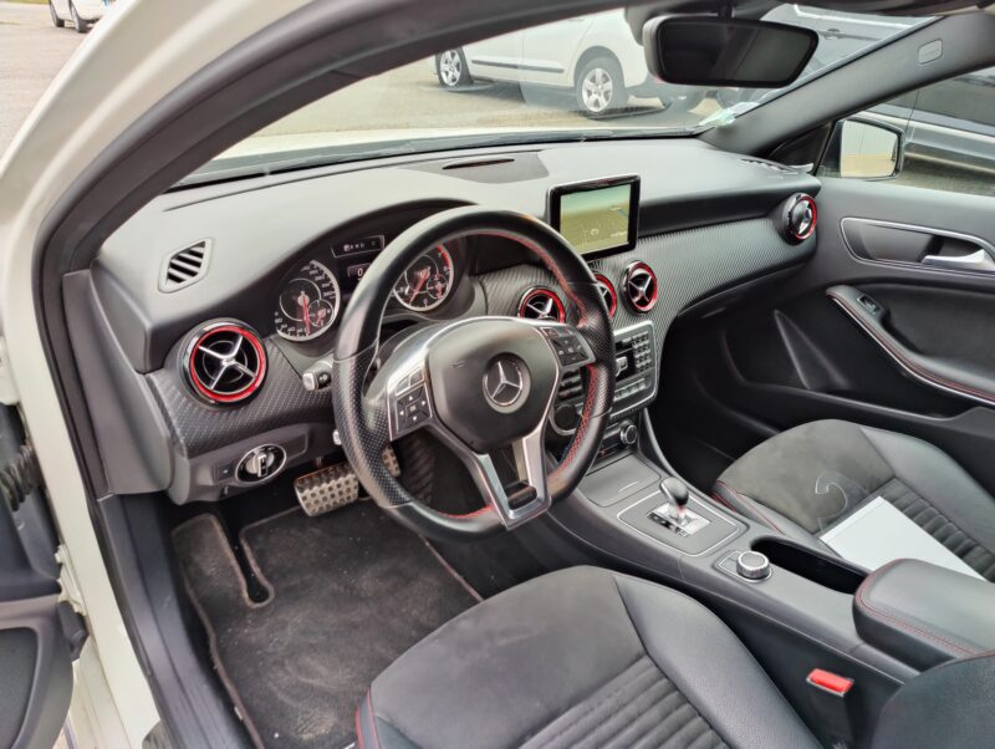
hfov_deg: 52.6
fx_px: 1007
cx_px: 498
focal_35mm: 35
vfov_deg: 40.8
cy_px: 374
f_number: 1.88
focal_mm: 6.06
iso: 200
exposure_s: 1/109
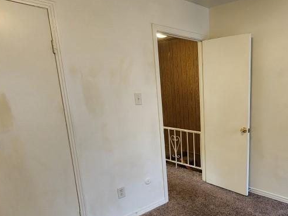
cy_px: 150
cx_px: 235
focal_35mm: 27
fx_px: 225
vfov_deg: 50.1
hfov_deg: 59.6
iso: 320
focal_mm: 2.2
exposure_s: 1/40
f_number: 2.2
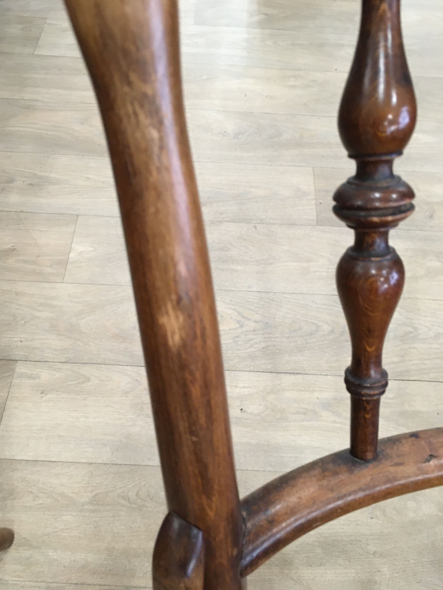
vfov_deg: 61.7
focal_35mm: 29
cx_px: 222
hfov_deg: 48.2
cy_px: 295
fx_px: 495
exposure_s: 1/20
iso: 200
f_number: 2.2
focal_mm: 4.15
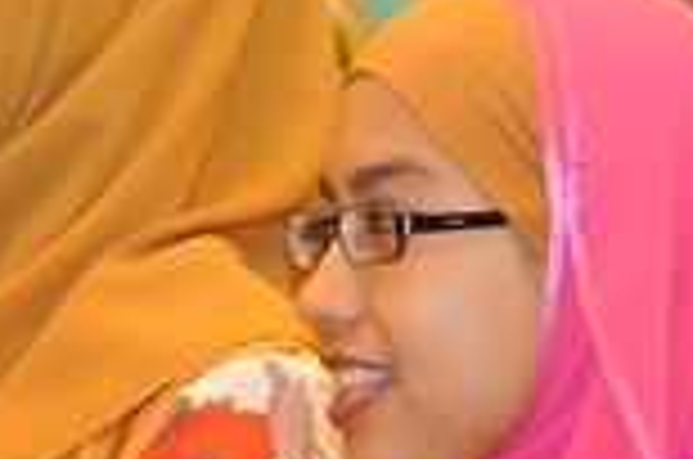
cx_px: -112
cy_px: 495
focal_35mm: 545
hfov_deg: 3.8
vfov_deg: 2.5
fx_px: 10470
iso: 1000
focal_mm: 105
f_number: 2.8
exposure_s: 1/50
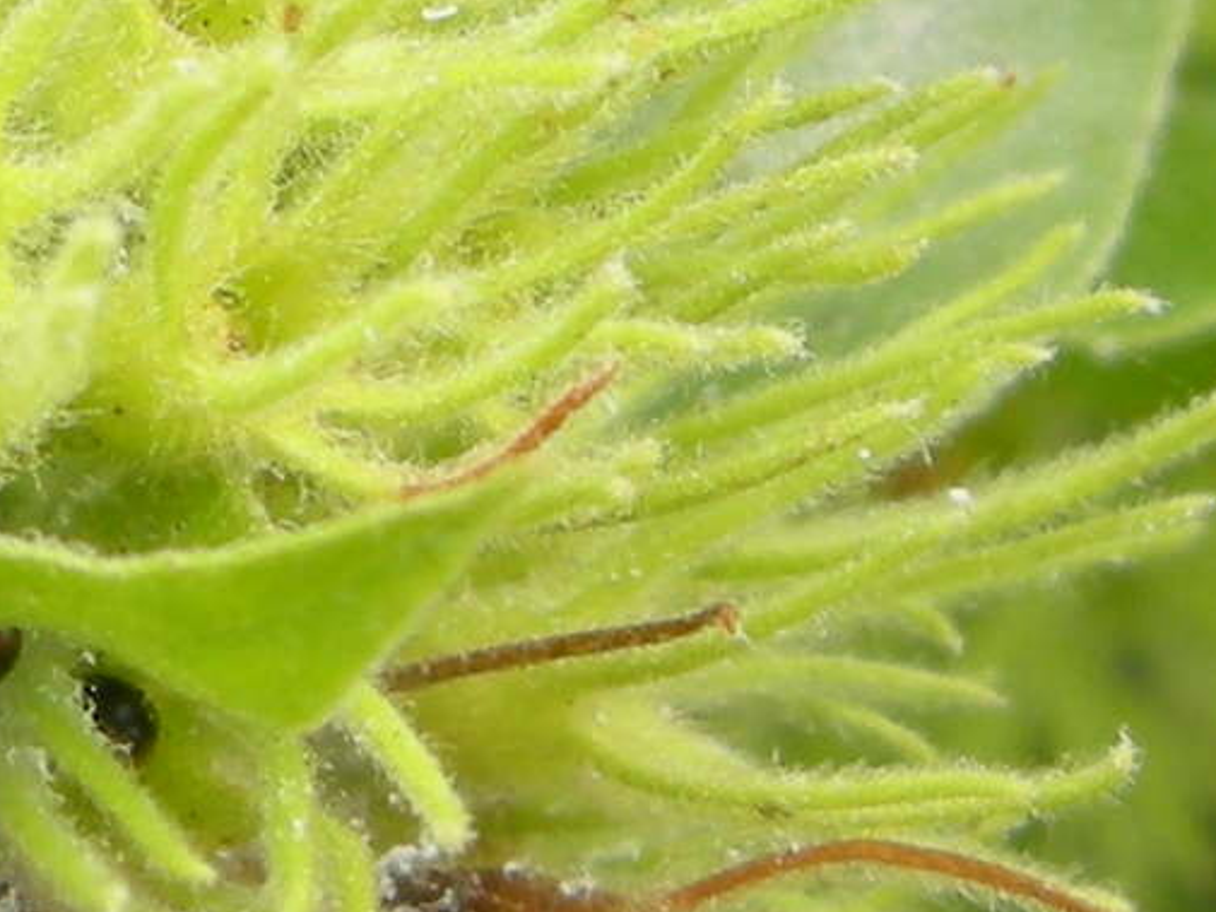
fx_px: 7379
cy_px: 438
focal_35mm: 210
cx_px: -346
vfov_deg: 7.1
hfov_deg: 9.3
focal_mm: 7.5
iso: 64
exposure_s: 1/82
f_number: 3.8
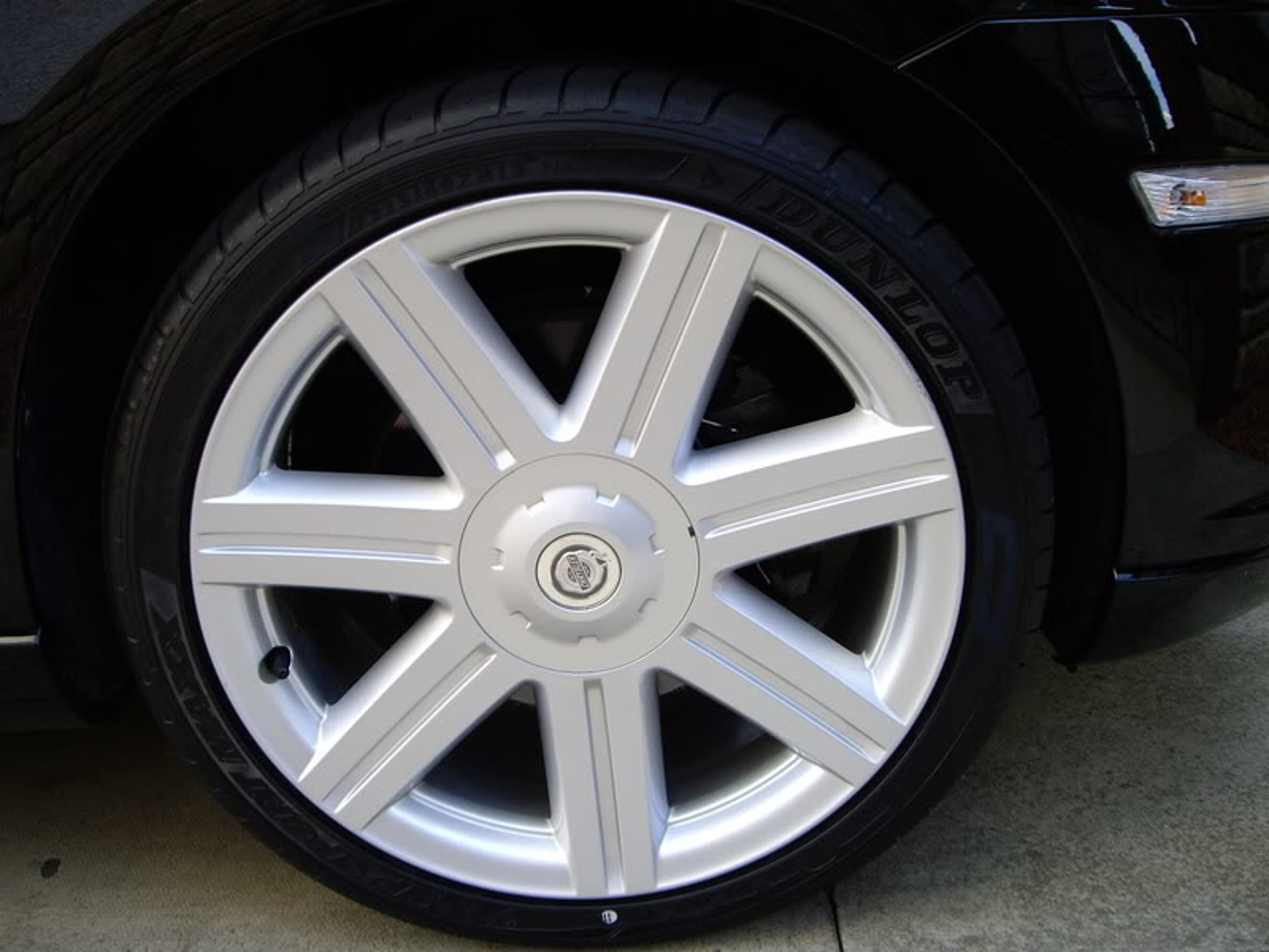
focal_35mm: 38
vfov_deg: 37.7
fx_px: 1393
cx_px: 634
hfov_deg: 49.0
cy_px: 476
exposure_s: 1/100
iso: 100
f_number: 2.7
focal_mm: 6.2
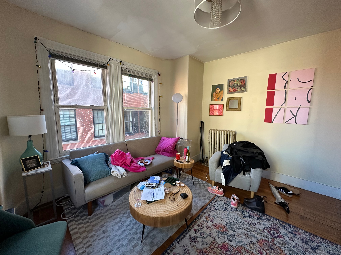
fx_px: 138
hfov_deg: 102.1
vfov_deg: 85.7
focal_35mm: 14
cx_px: 170
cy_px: 128
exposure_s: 1/99
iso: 125
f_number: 2.2
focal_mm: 2.22
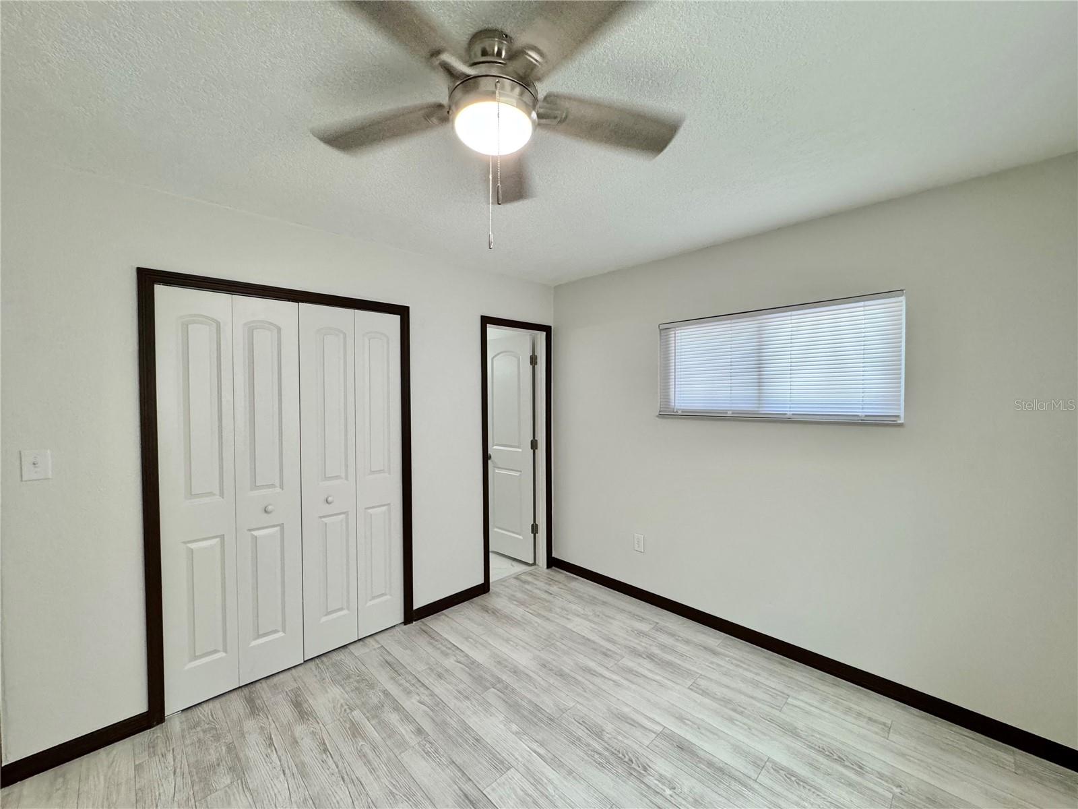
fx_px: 436
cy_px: 404
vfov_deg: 85.7
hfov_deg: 102.1
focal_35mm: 14
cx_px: 539
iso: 250
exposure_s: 1/120
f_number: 2.2
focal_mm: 2.22
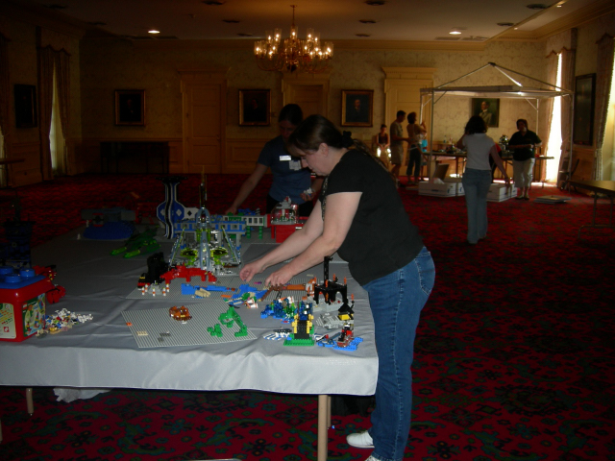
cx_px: 308
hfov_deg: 51.4
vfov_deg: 39.7
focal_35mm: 36
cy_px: 230
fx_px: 640
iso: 116
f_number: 2.7
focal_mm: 7.5
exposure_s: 1/60.1
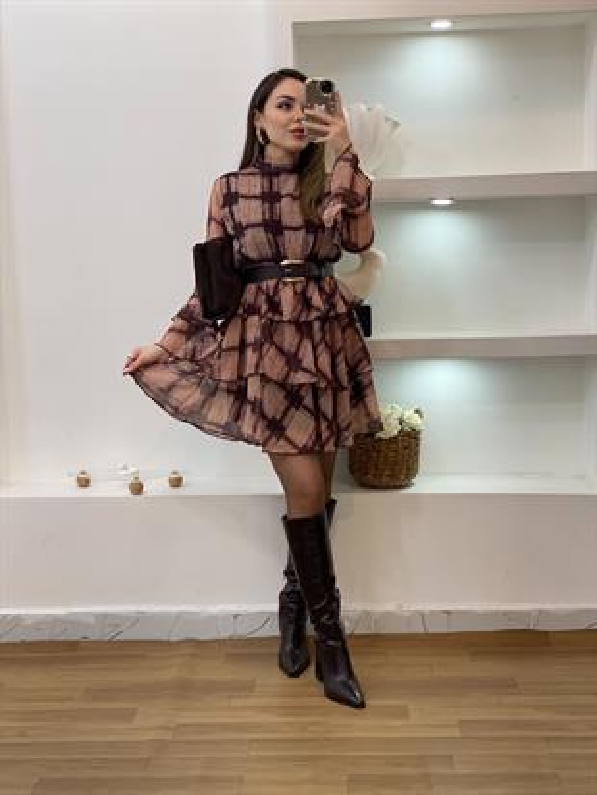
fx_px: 1195
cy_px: 398
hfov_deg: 28.0
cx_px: 298
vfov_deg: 36.8
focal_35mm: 52
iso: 80
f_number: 2
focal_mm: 6
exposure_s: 1/100
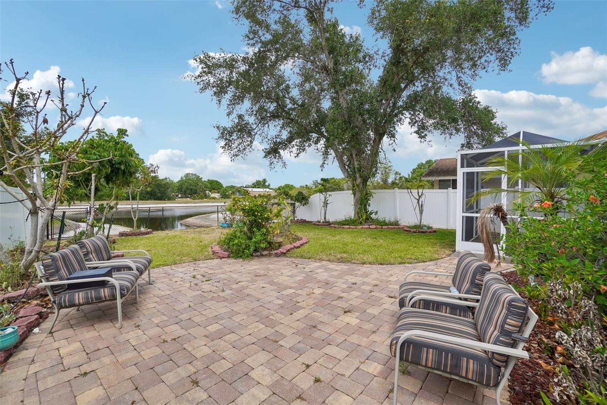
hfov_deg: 100.4
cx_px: 304
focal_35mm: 15
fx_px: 253
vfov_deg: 77.3
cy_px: 202
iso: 100
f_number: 8
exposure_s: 1/250
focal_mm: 10
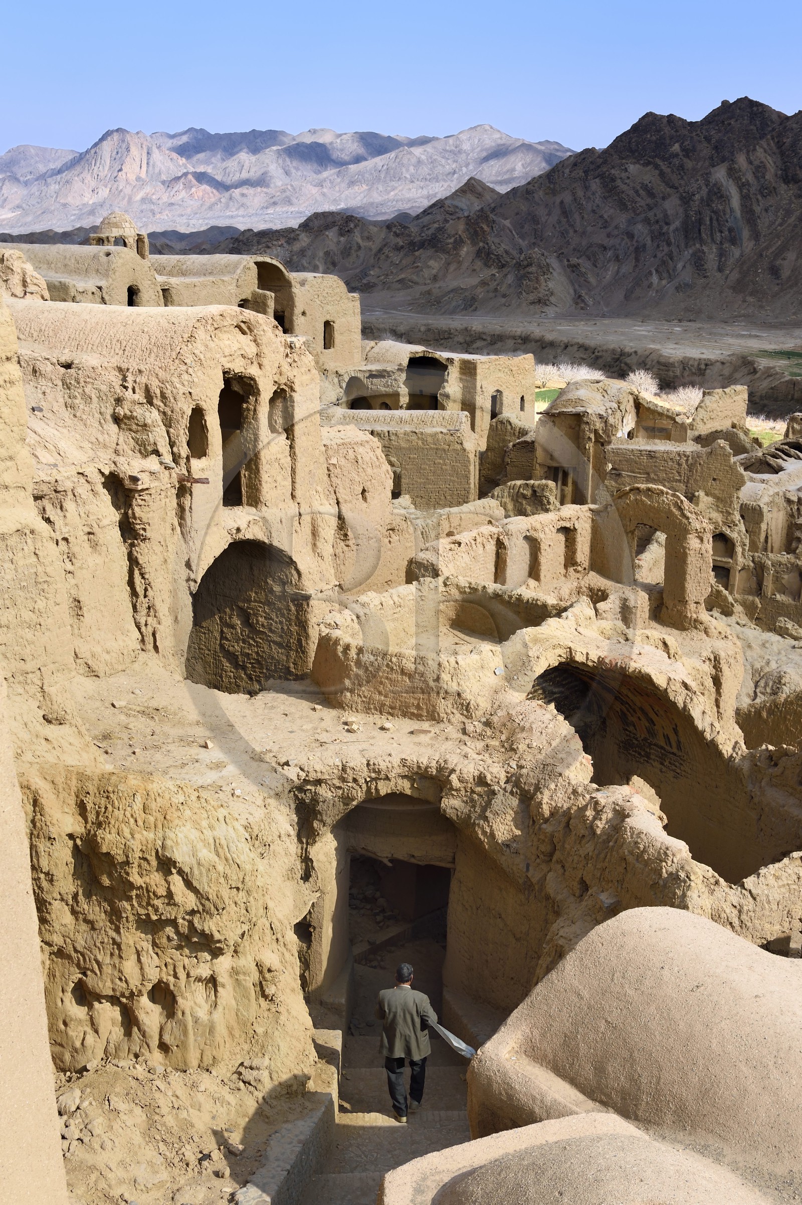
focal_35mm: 44
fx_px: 1472
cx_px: 401
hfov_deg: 30.5
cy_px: 602
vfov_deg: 44.5
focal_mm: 44
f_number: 10
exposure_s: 1/250
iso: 200
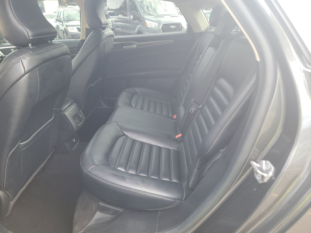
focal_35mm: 24
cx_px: 156
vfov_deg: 56.8
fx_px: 216
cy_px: 116
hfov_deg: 71.6
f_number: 1.8
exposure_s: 1/59
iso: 178
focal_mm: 6.7
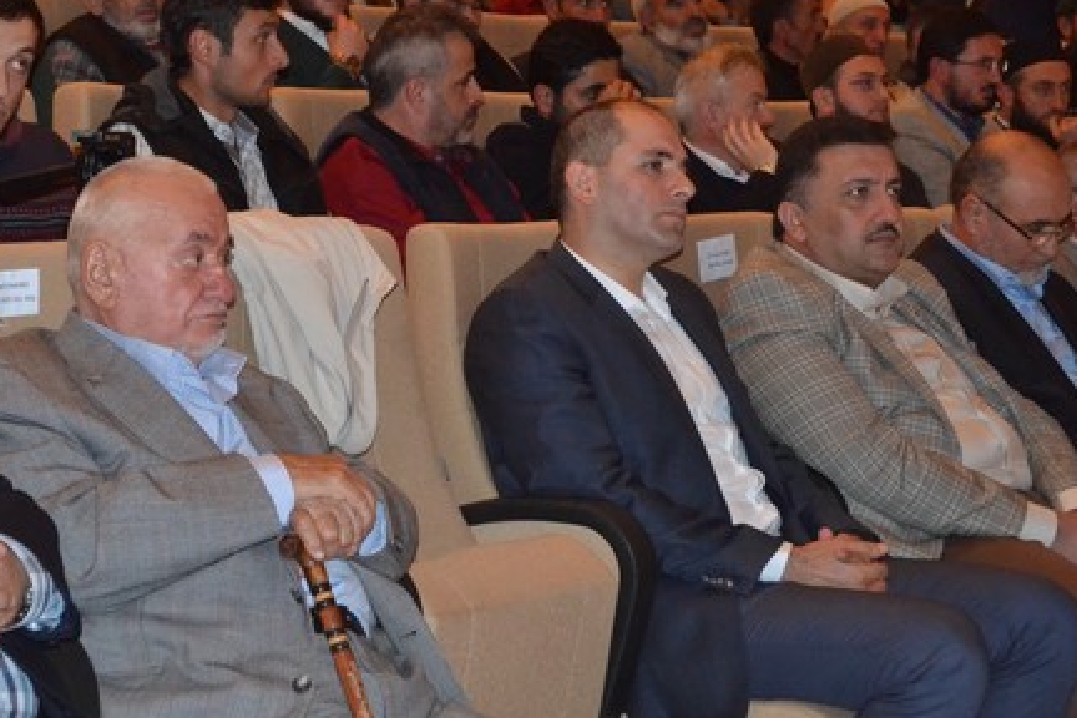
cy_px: 241
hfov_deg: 21.8
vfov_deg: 14.7
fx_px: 2782
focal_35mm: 93
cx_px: 364
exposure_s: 1/60
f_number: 5.3
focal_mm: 40
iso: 3200
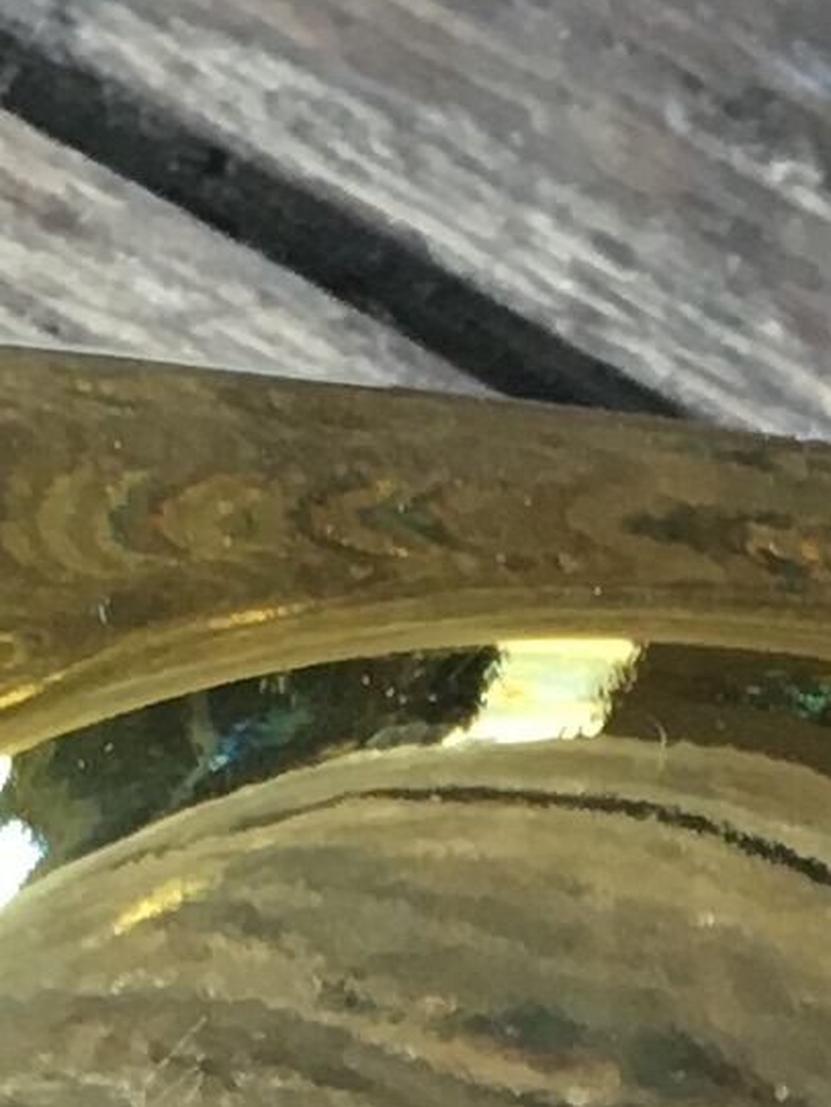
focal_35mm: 216
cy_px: 2298
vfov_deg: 8.6
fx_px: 6911
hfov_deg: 6.8
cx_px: 1163
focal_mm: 4.15
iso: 100
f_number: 2.2
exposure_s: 1/33
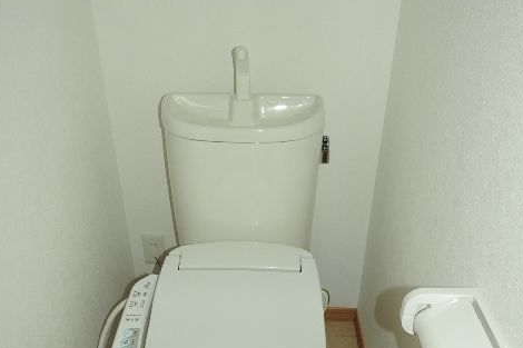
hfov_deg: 55.8
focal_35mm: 34
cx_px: 259
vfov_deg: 38.6
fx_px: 494
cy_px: 221
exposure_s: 1/60
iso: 200
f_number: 3.3
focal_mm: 4.3
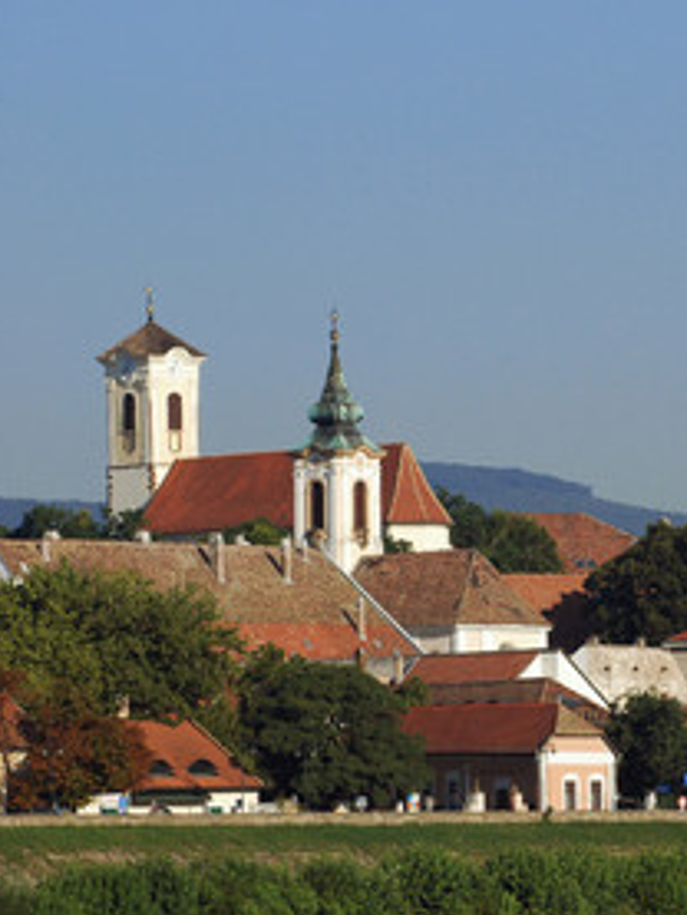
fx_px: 8673
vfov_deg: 6.0
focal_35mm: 328
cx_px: 646
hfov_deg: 4.5
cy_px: 459
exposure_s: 1/250
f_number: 10
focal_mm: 150
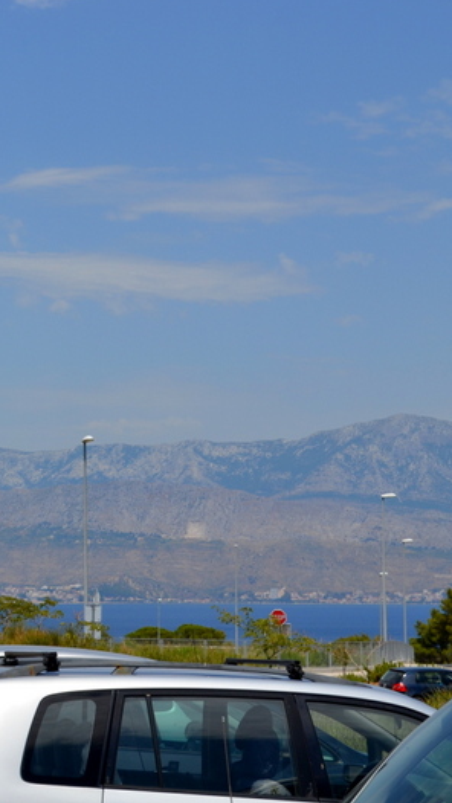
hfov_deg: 13.6
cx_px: -110
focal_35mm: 86
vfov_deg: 24.7
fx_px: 1832
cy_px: 402
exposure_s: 1/400
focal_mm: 36
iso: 100
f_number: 10
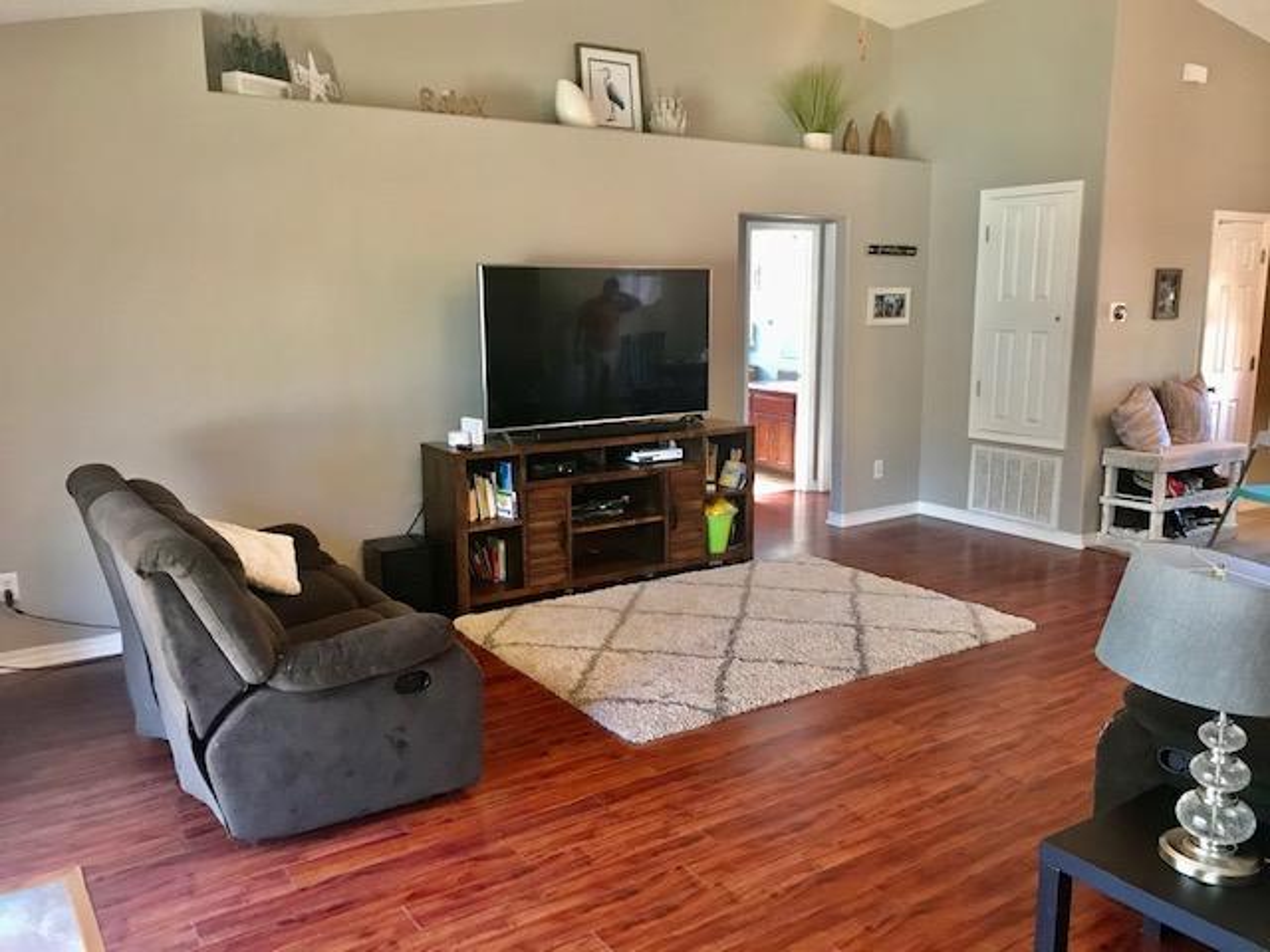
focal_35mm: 28
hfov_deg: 63.4
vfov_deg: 49.7
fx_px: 1027
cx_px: 635
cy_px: 476
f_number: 1.8
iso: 64
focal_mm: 3.99
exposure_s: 1/15
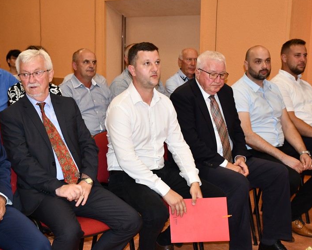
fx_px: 600
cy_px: 131
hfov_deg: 29.0
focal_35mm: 65
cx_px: 110
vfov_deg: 23.5
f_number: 4
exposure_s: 1/60
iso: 640
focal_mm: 32
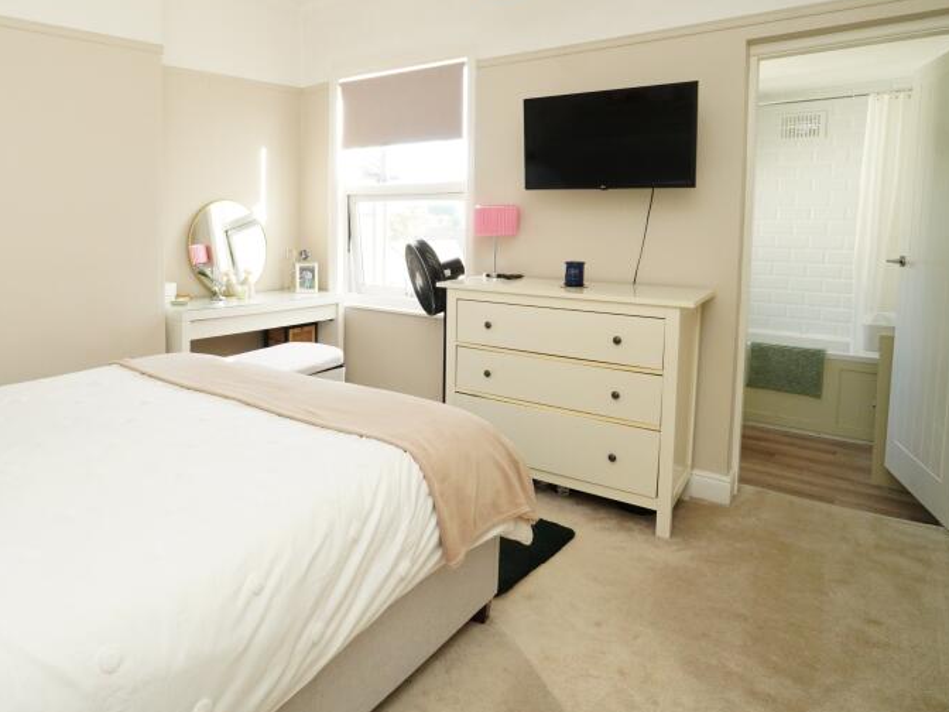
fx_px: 603
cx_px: 312
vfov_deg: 60.3
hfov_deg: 73.9
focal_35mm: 22
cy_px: 267
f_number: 8
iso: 1000
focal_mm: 10
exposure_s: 1/60
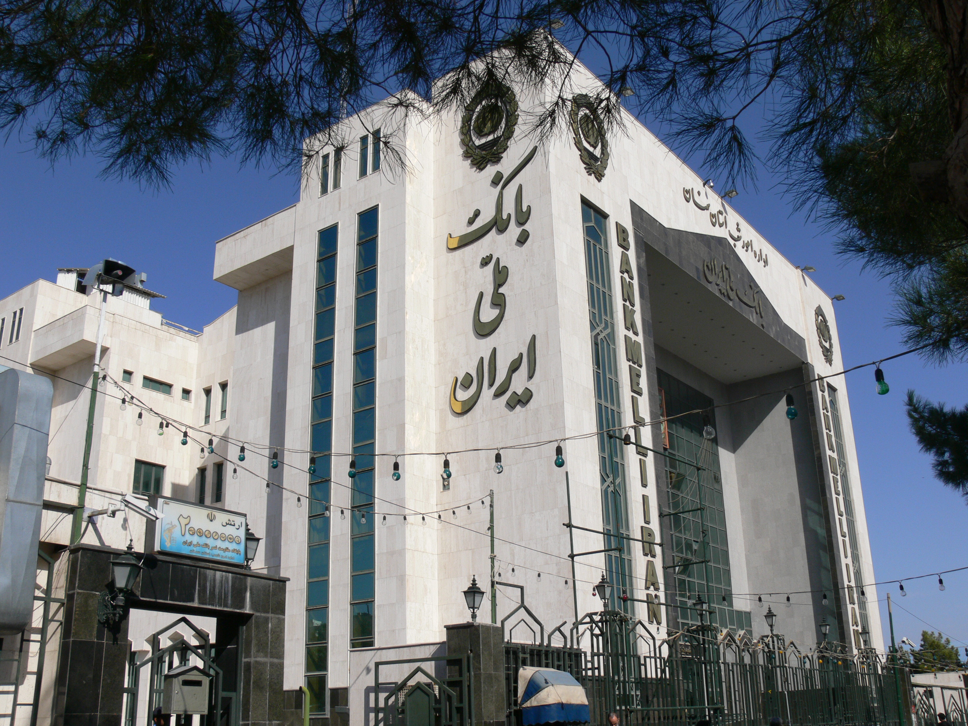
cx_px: 484
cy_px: 363
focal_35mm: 35
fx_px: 979
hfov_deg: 52.6
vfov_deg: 40.7
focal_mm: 7.4
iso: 80
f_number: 7.1
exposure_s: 1/400
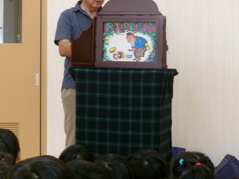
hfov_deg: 17.1
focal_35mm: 115
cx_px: 120
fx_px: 794
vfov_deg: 12.9
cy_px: 90
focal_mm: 20.6
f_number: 6.2
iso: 395
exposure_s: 1/60
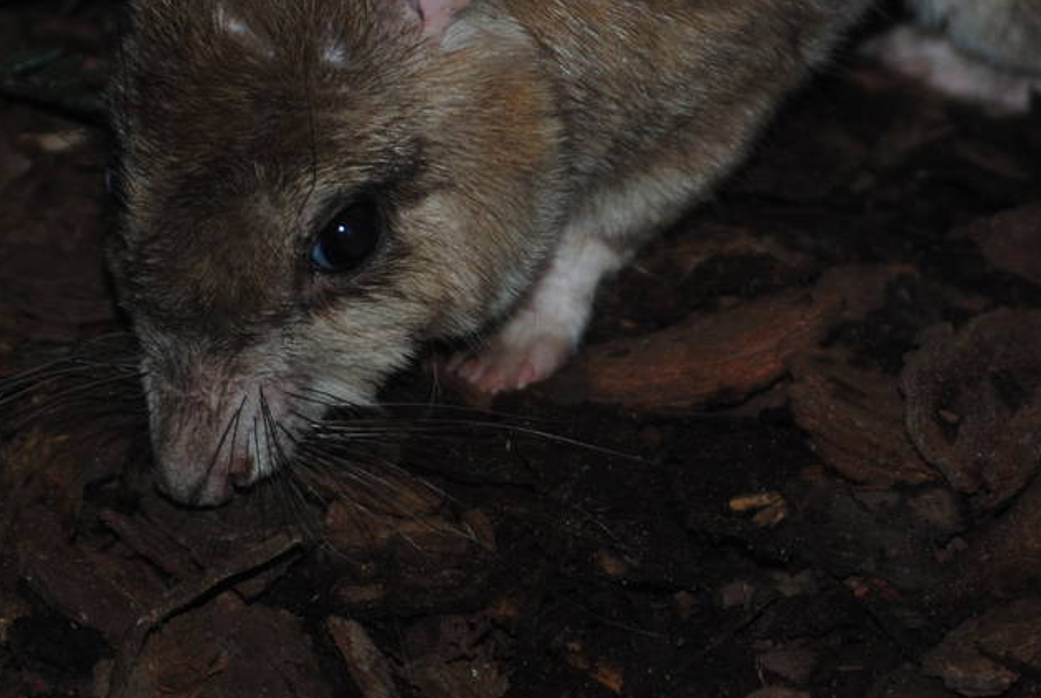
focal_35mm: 259
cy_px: -72
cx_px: 704
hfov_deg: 7.9
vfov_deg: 5.3
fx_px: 7500
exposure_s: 1/60
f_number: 4.2
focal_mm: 68
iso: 200
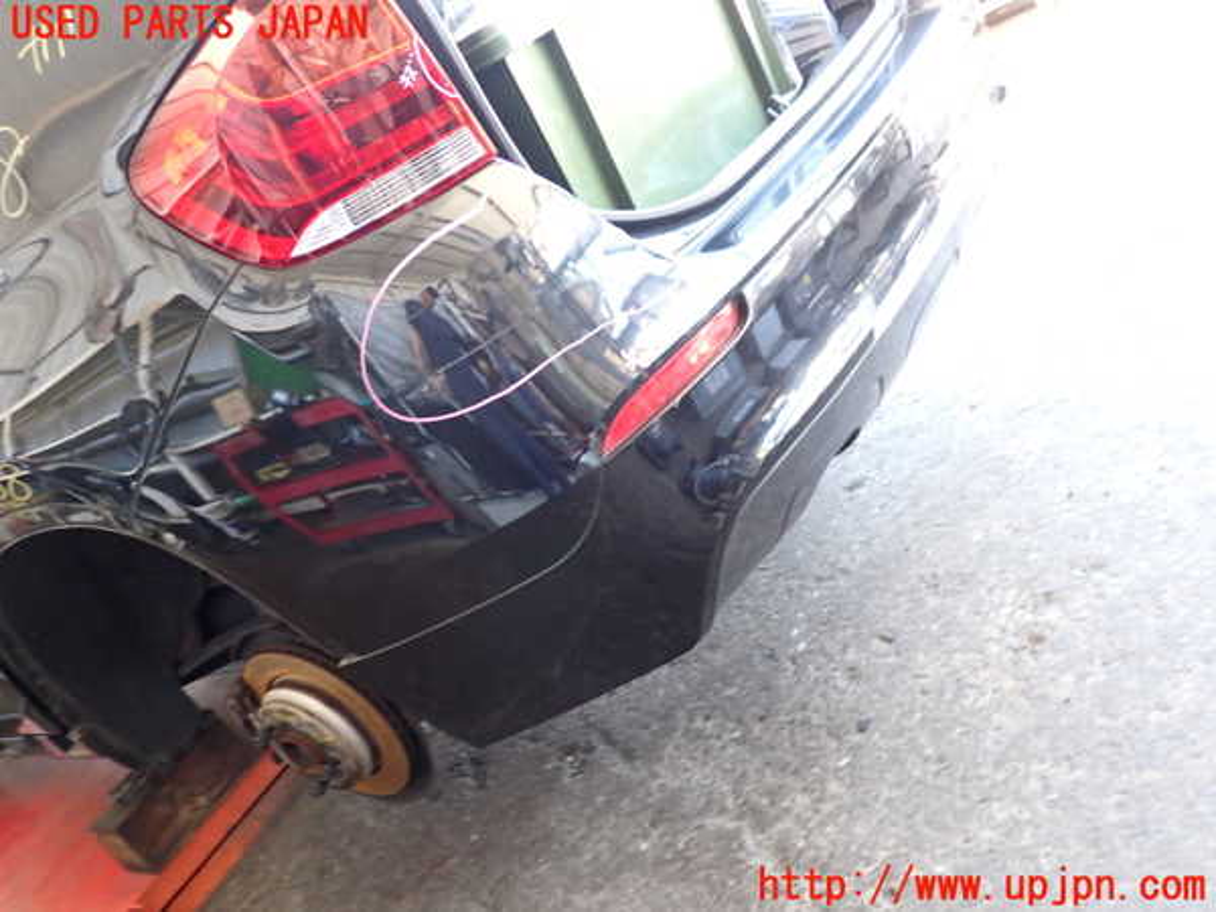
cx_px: 608
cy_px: 456
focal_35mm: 30
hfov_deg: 60.0
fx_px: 1054
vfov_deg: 46.8
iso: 400
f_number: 2.3
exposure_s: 1/30
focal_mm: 5.4
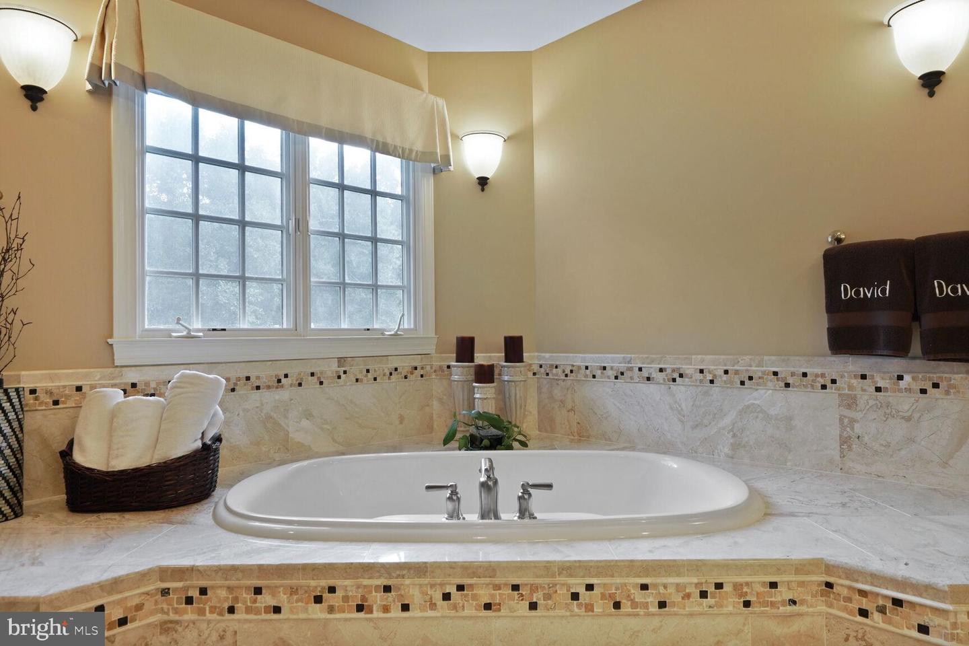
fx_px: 538
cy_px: 323
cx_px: 484
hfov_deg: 84.0
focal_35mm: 20
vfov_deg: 61.9
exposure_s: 1/25
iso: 800
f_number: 8
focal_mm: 20
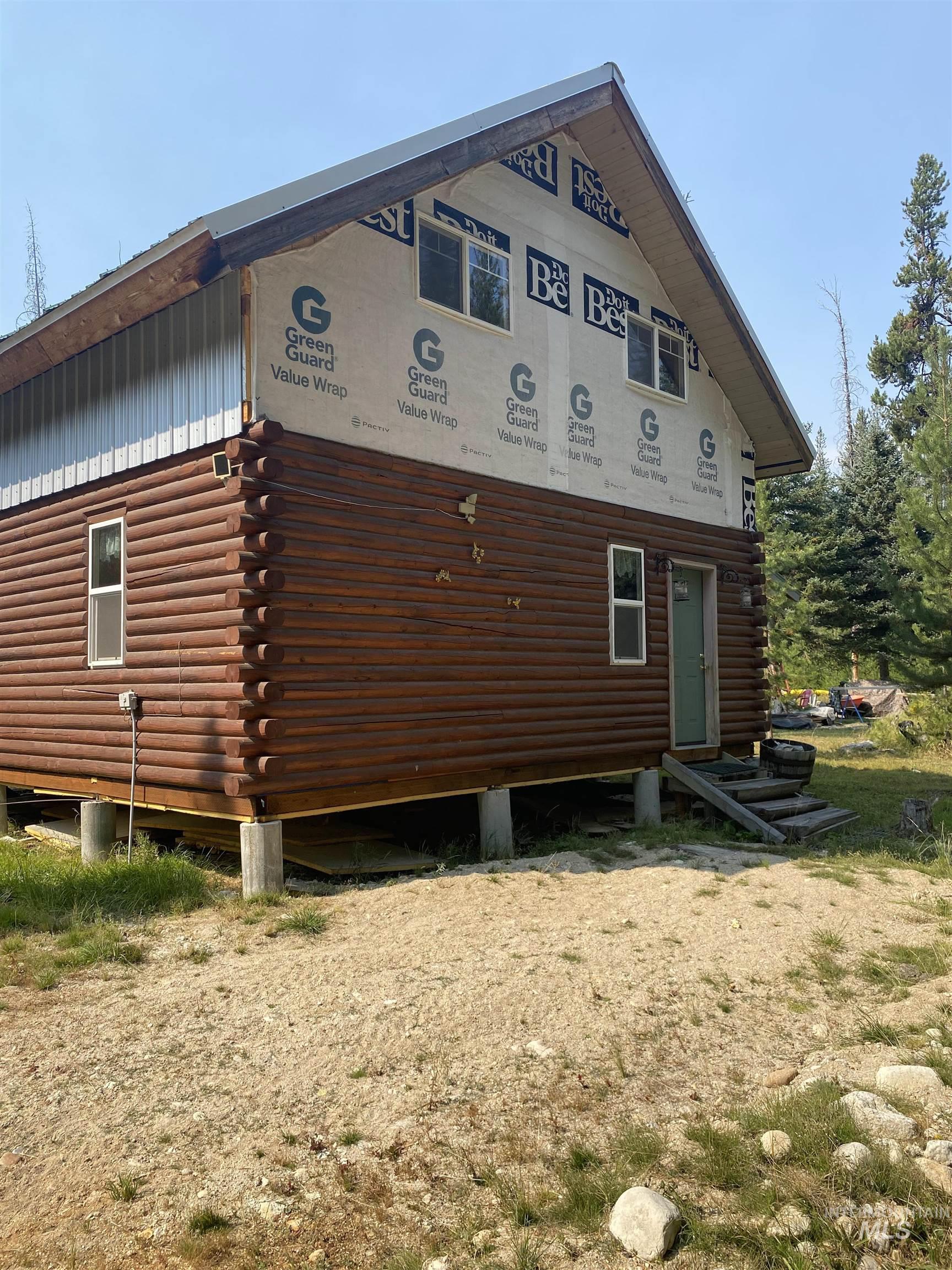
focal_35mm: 26
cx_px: 476
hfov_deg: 53.1
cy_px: 635
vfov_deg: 67.3
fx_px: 953
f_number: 1.8
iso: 32
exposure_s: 1/1727
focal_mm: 4.2
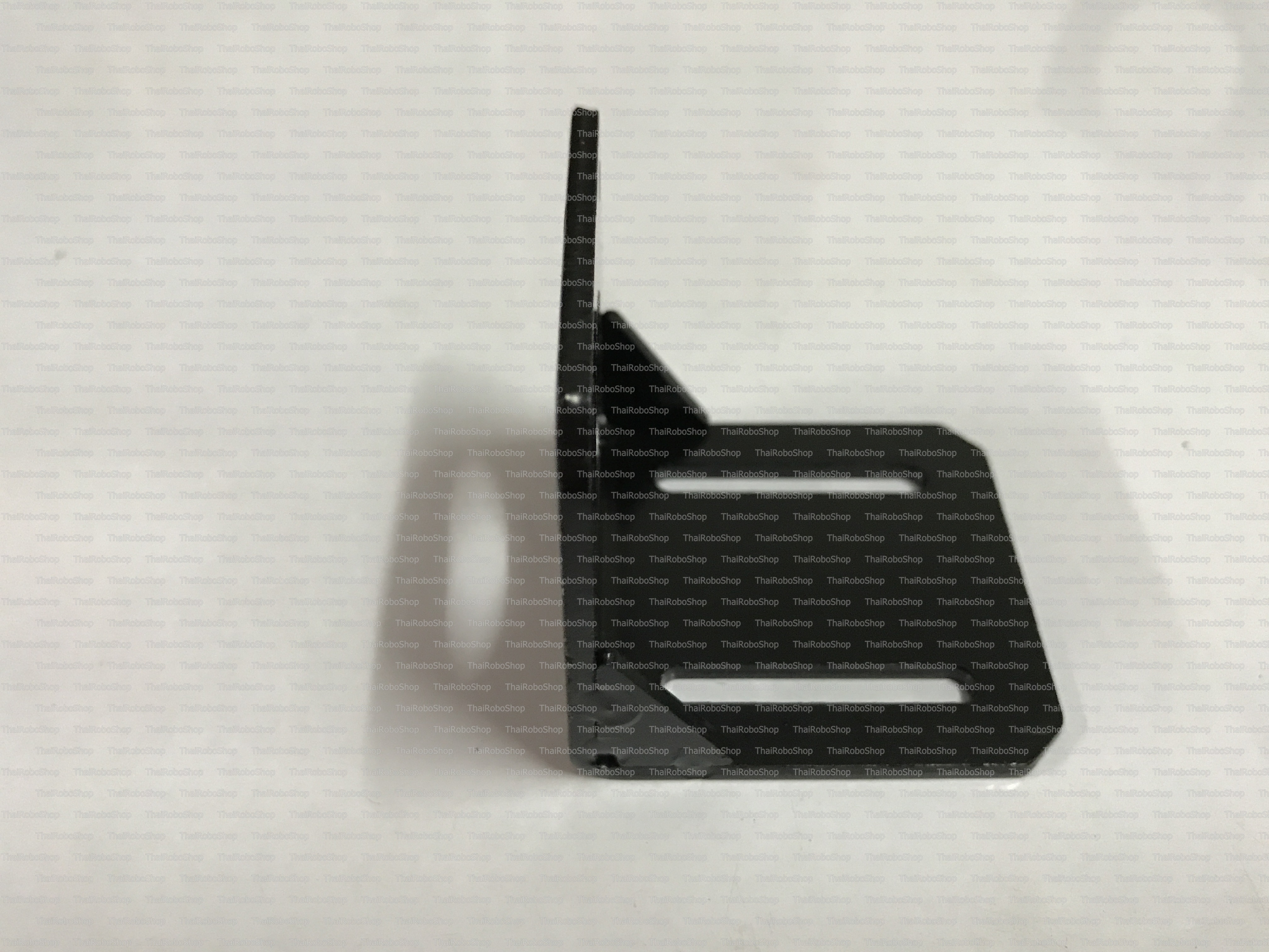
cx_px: 634
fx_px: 1026
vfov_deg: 49.7
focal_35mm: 28
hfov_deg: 63.4
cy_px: 476
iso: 100
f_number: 1.8
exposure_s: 1/17
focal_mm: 3.99
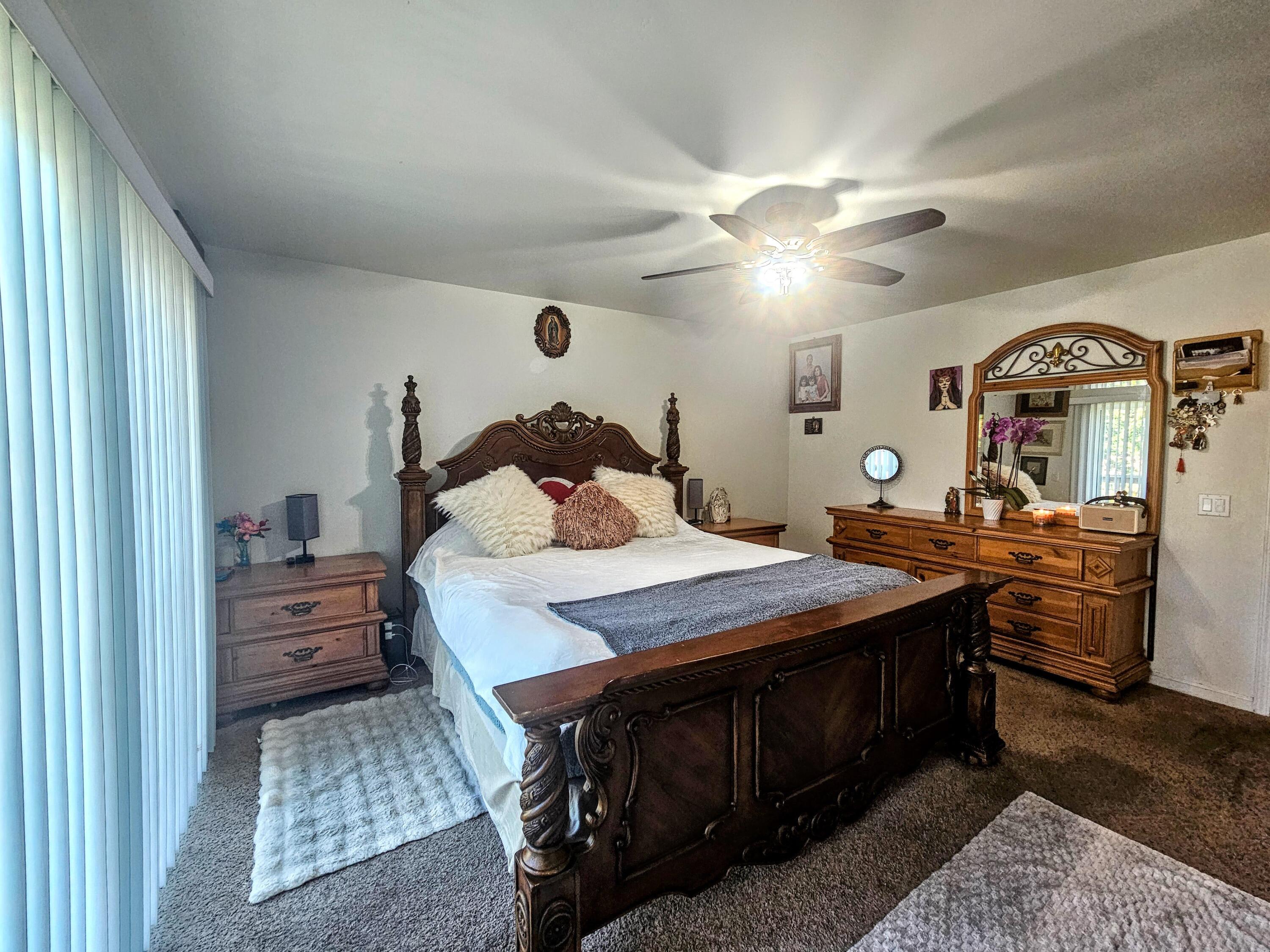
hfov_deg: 106.2
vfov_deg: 89.9
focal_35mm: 13
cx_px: 635
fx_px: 477
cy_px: 476
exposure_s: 1/60
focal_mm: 2.2
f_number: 2.2
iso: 200
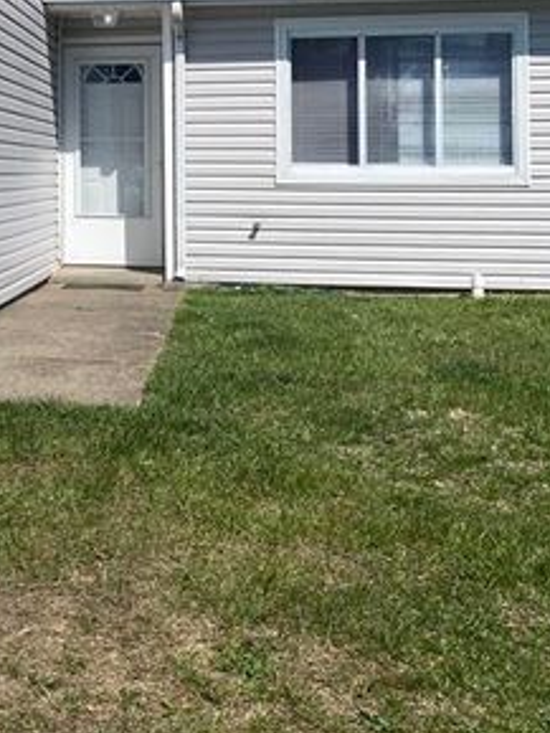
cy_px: 141
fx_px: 1270
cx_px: -43
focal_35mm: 60
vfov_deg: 31.3
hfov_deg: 23.1
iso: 32
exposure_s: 1/5236
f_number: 1.8
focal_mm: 4.25
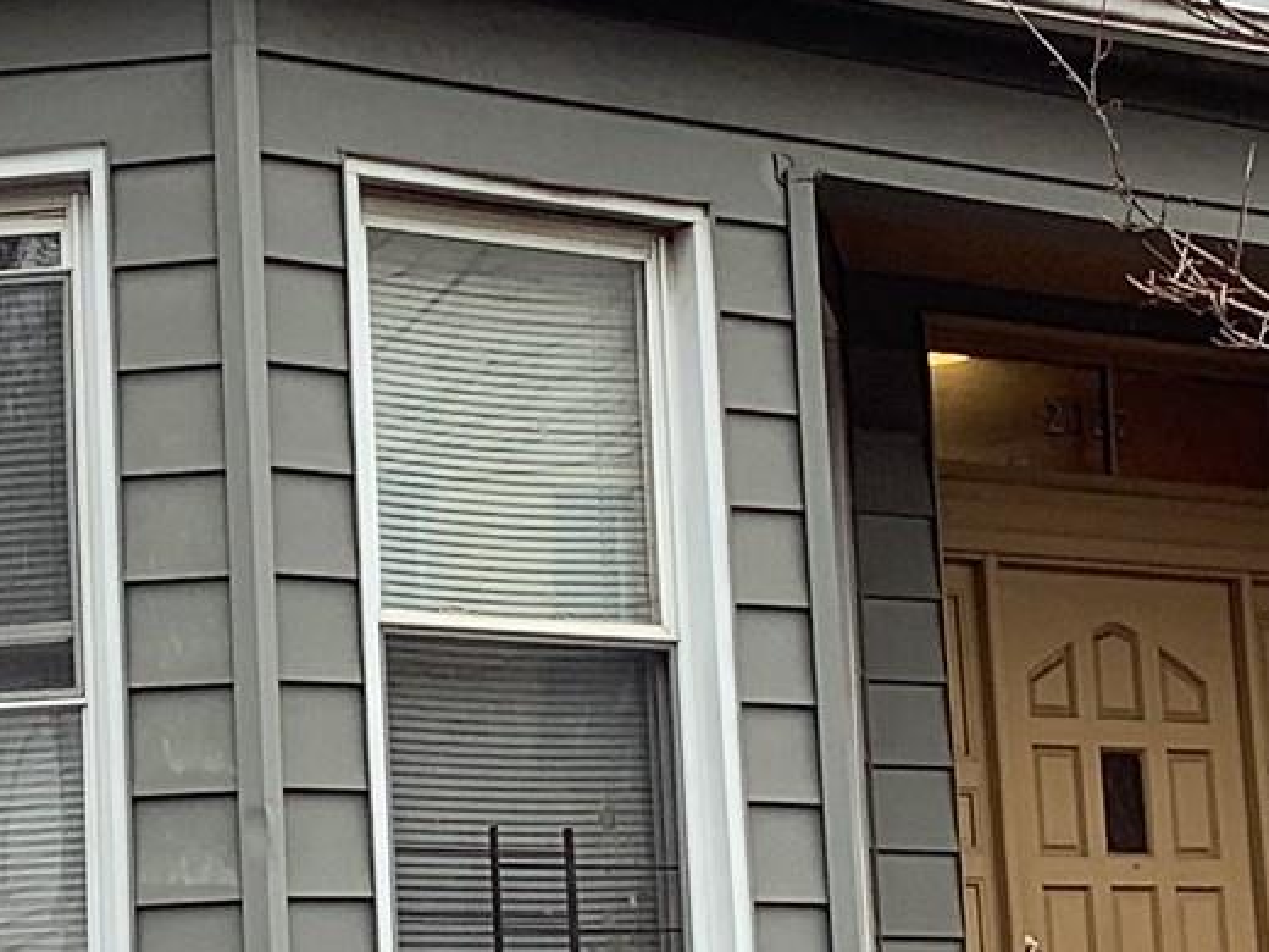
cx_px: 420
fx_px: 4472
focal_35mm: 122
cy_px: 310
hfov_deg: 16.1
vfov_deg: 12.1
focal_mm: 3.3
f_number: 2.4
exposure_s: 1/120
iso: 32
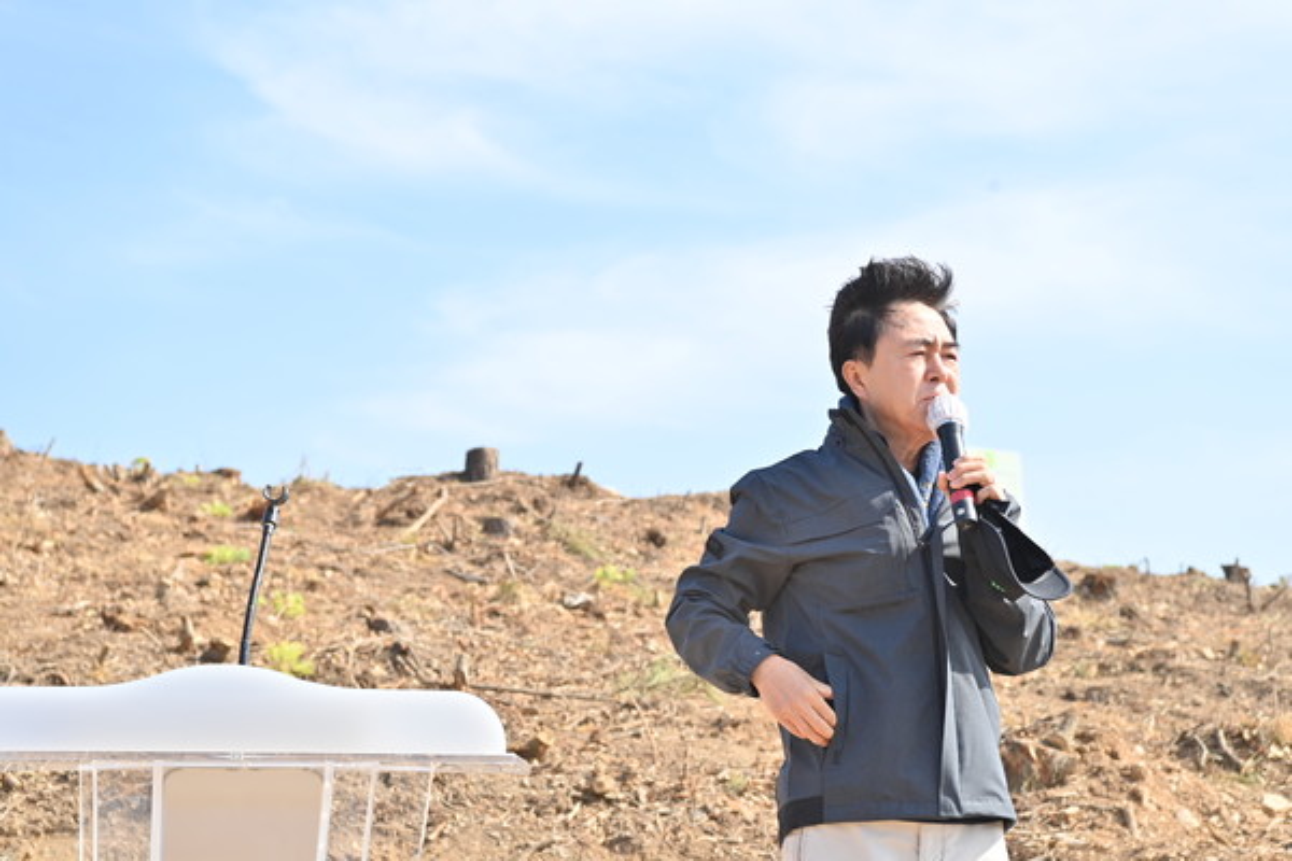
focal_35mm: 70
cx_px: 646
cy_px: 430
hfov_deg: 28.8
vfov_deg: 19.5
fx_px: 2512
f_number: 6.3
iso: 100
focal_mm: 70
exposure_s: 1/250
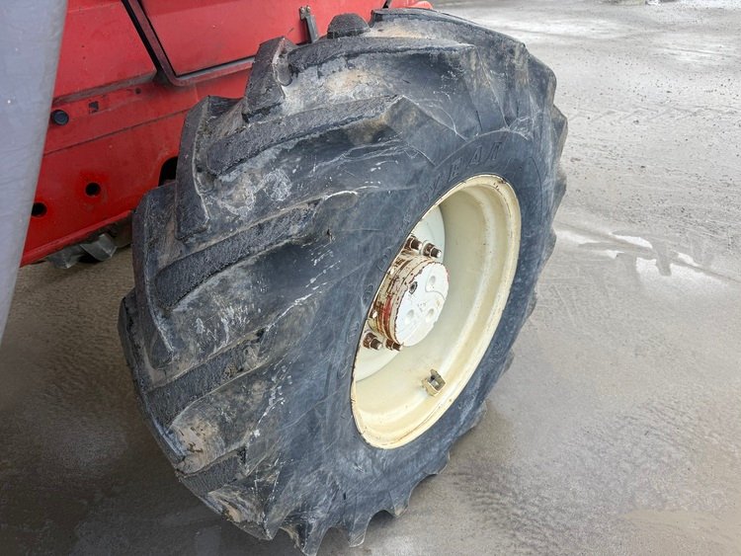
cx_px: 370
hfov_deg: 71.6
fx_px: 514
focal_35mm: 24
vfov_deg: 56.8
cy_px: 278
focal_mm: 6.76
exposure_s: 1/307
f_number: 1.78
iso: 80
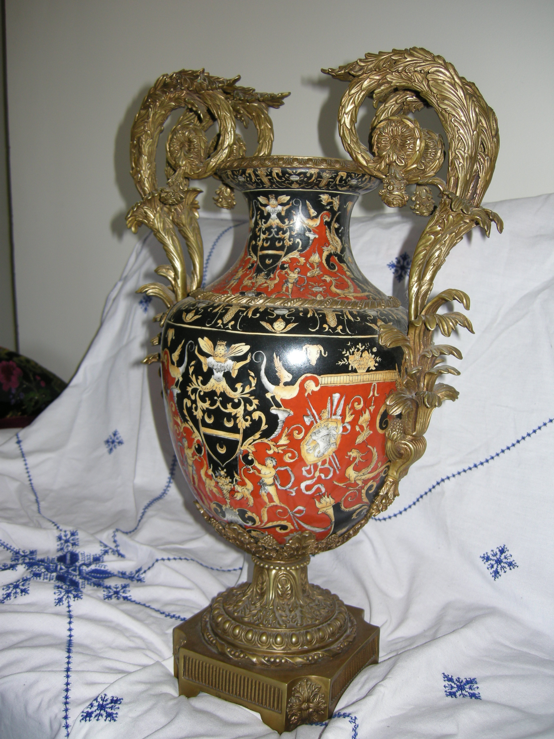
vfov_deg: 51.4
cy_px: 370
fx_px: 768
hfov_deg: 39.7
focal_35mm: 36
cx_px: 277
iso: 64
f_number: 2.7
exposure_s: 1/30
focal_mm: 7.5
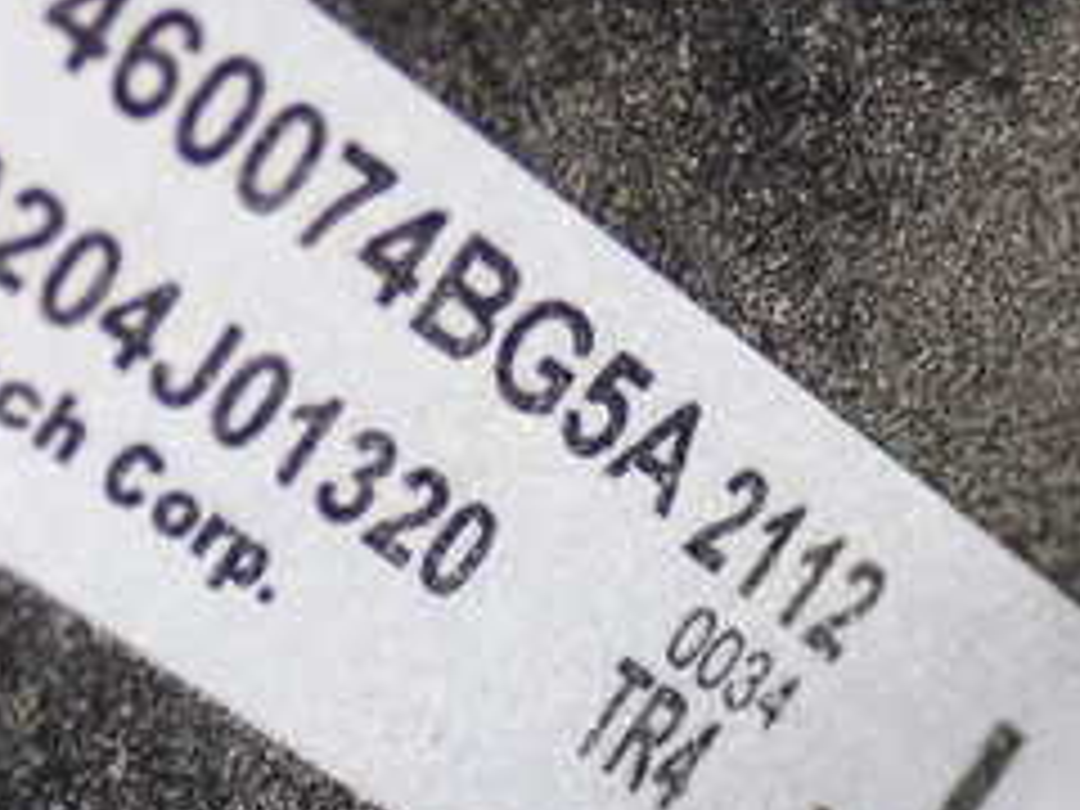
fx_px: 4836
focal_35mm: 155
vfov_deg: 9.6
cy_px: 554
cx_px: 428
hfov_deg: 12.7
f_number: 3.6
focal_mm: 11.09
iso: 640
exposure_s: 1/60
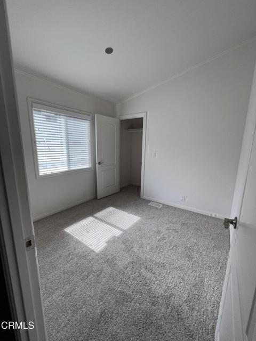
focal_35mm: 13
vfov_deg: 106.2
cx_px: 128
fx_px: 128
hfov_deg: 89.9
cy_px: 170
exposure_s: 1/197
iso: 32
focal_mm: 1.57
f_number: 1.8
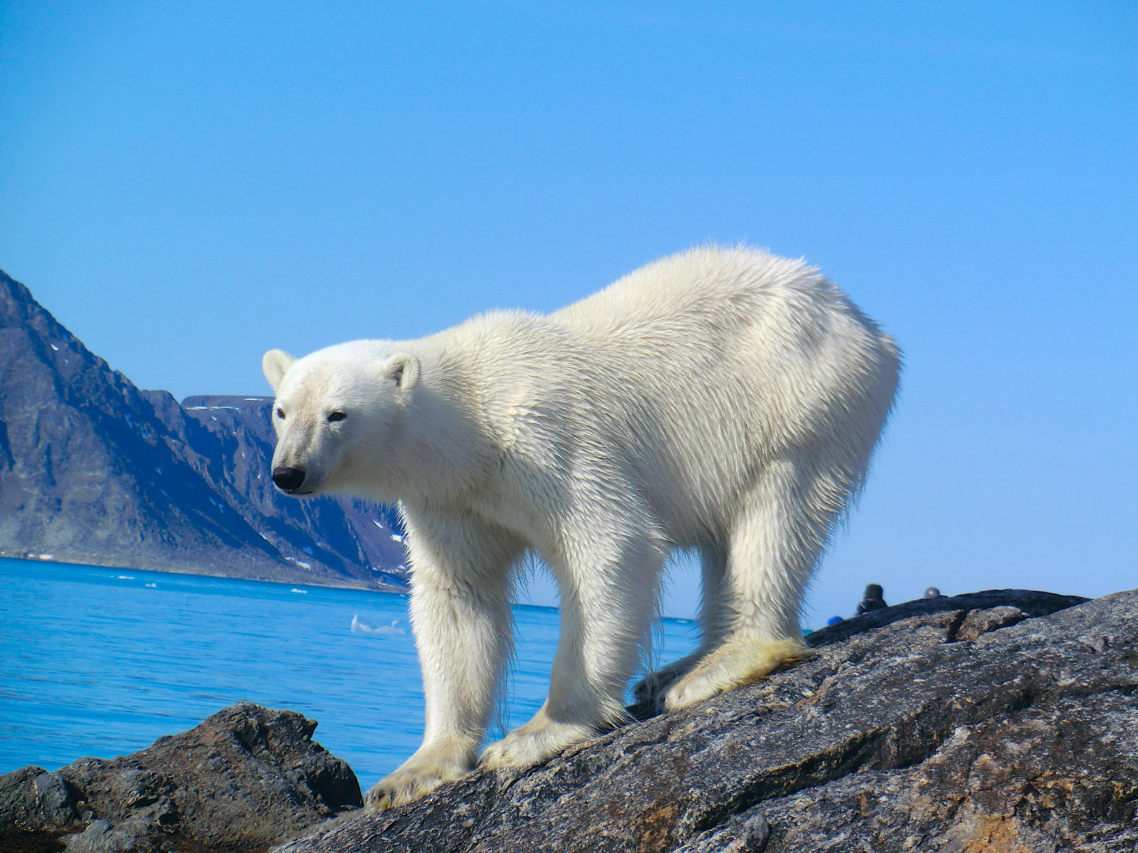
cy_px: 426
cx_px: 569
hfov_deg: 11.8
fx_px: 5523
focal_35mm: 168
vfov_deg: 8.8
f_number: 4.8
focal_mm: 30.1
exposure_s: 1/640
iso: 64
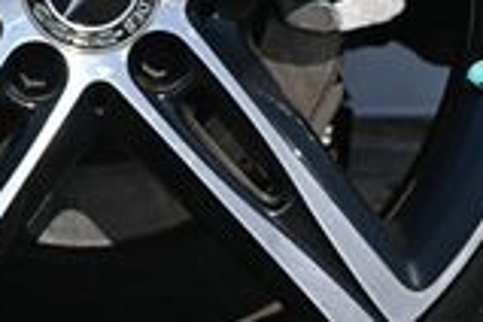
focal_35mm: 230
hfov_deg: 8.9
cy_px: -33
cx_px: 100
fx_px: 3086
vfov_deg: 6.0
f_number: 6.3
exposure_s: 1/320
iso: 100
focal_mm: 38
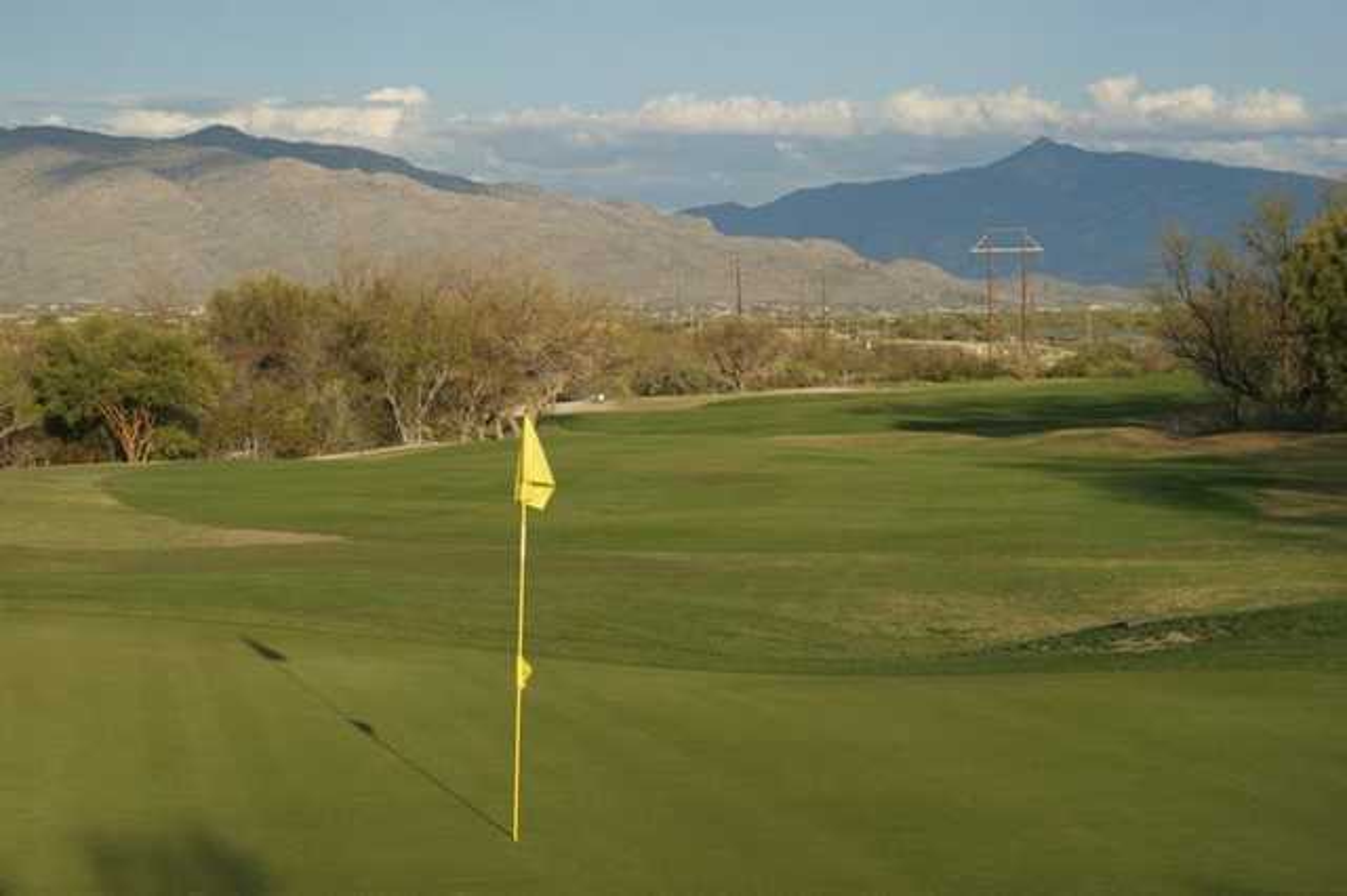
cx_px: 674
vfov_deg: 16.5
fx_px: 3085
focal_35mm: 82
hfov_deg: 24.6
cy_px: 448
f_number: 9
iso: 200
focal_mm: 55
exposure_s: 1/125
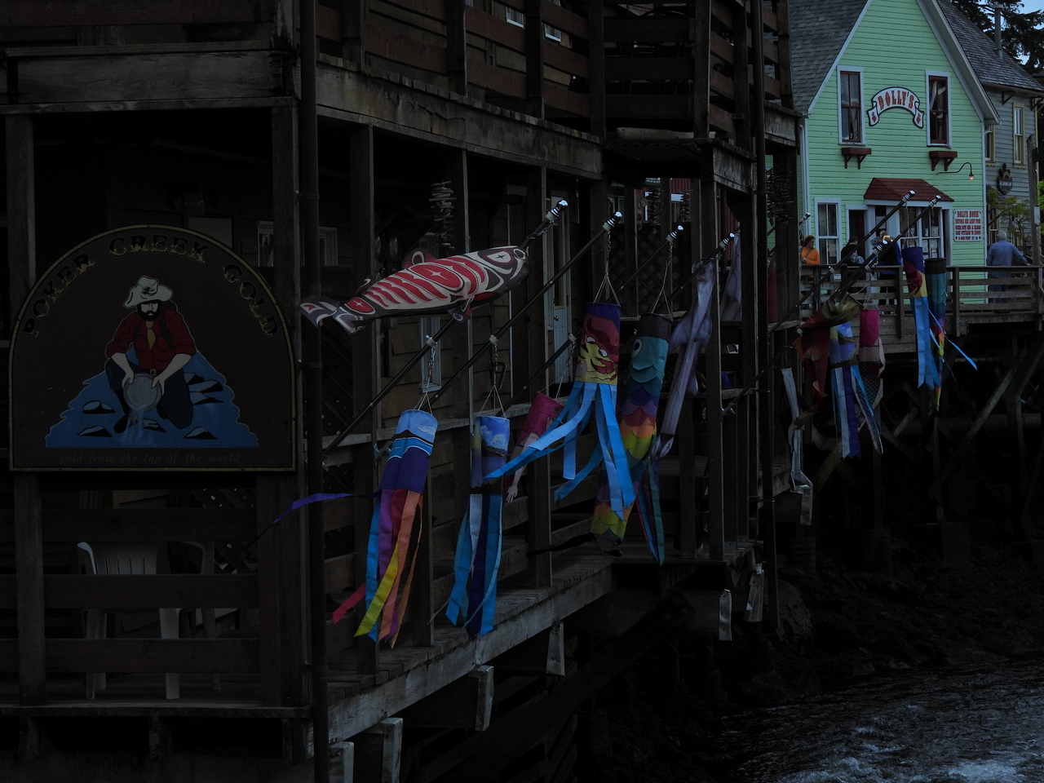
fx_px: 3468
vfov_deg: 12.9
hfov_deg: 17.1
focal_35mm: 115
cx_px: 522
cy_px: 392
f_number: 4
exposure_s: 1/1600
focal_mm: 20.5
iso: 100
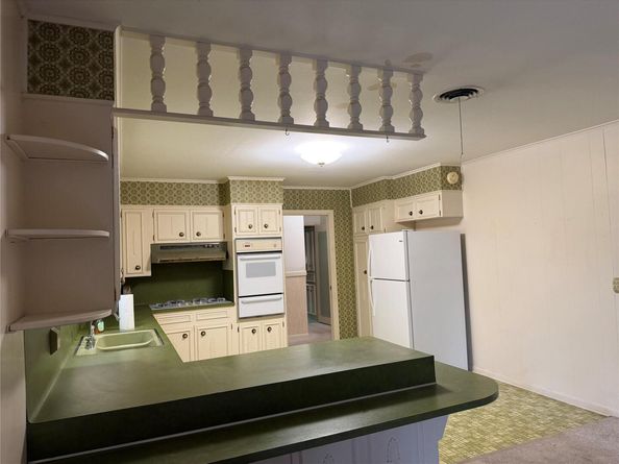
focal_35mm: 24
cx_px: 310
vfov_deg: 56.8
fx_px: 429
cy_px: 232
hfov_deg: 71.6
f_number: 1.78
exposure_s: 1/60
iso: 250
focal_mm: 6.76
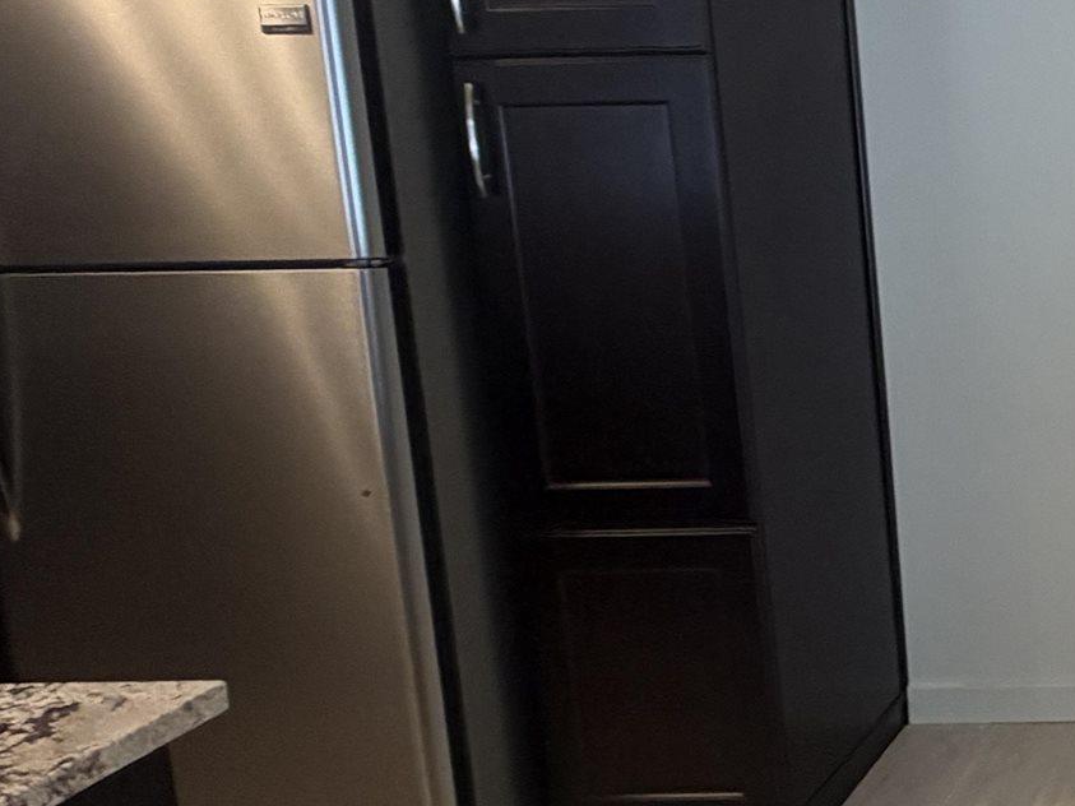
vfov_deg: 28.4
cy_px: 296
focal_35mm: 51
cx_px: 1479
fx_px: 1584
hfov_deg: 28.7
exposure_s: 1/60
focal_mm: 2.22
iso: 200
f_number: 2.2
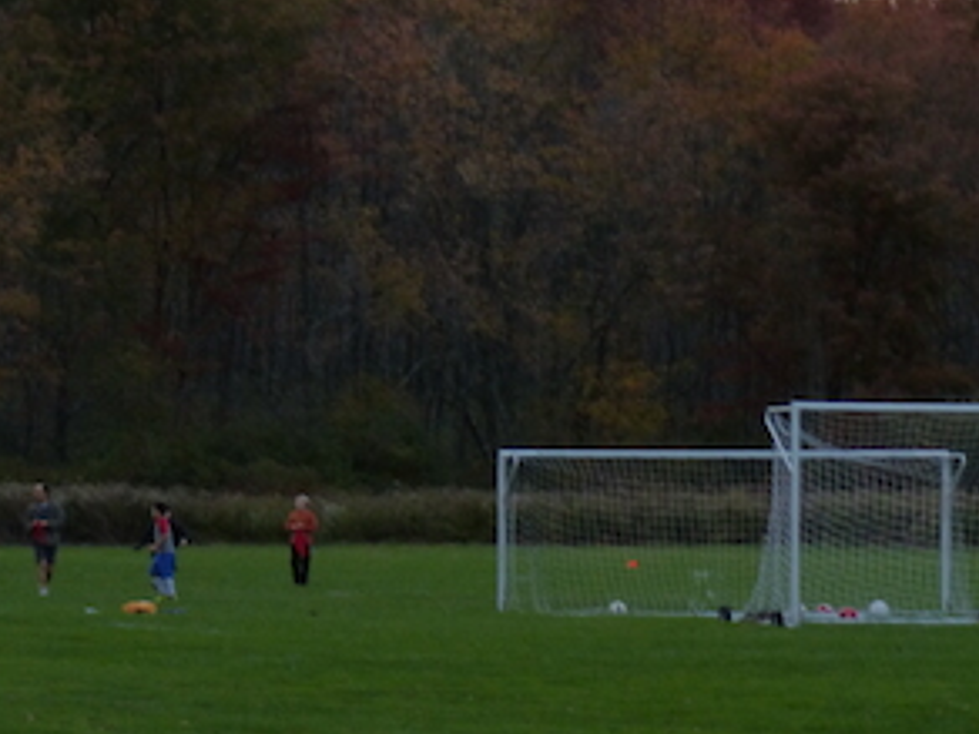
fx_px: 8004
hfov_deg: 7.0
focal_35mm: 283
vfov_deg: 5.2
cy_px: 144
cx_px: 169
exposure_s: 1/80
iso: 250
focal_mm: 27.8
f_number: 2.8
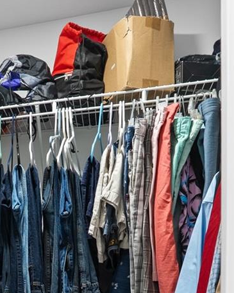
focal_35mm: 56
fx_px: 485
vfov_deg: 29.8
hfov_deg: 24.6
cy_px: 332
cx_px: -47
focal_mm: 17
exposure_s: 1/4
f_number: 8
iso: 400
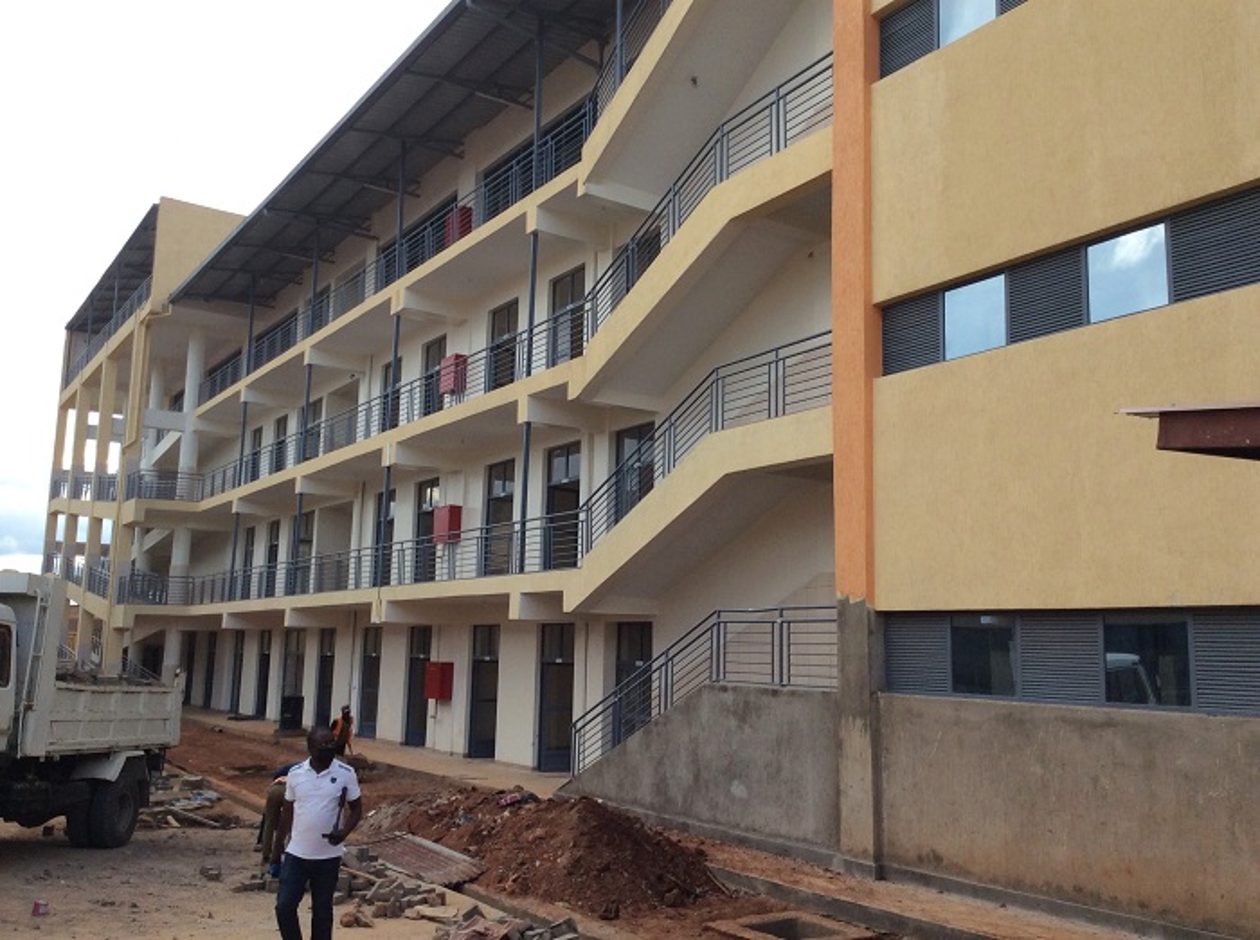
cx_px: 630
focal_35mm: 32
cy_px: 470
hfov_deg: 56.9
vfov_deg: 44.0
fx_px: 1162
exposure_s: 1/379
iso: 32
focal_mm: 3.3
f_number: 2.4
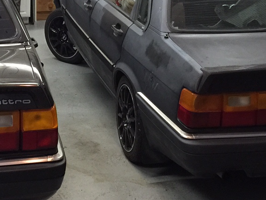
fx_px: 638
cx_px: 73
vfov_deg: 17.6
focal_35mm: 83
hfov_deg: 23.4
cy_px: 35
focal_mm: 4.15
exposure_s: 1/15
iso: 125
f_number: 2.2
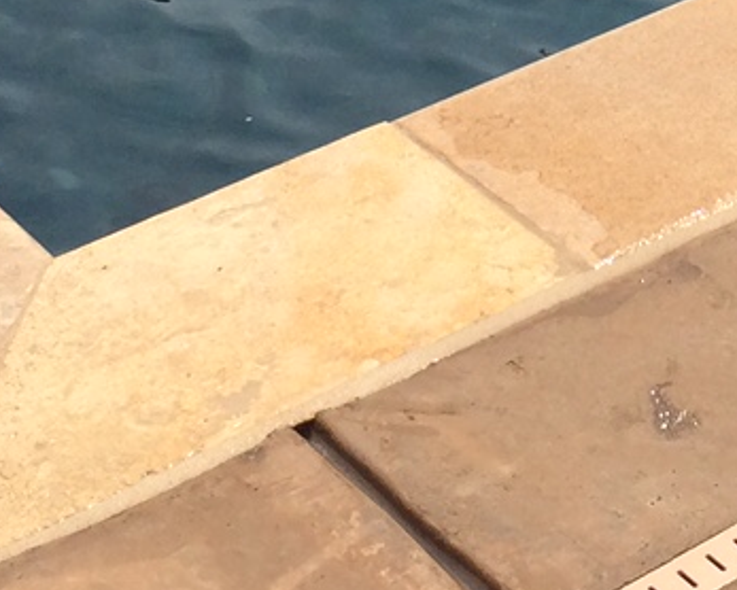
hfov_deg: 14.2
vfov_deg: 11.0
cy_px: -405
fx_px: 2903
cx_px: 786
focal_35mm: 133
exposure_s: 1/2415
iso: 32
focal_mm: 4.15
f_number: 2.2
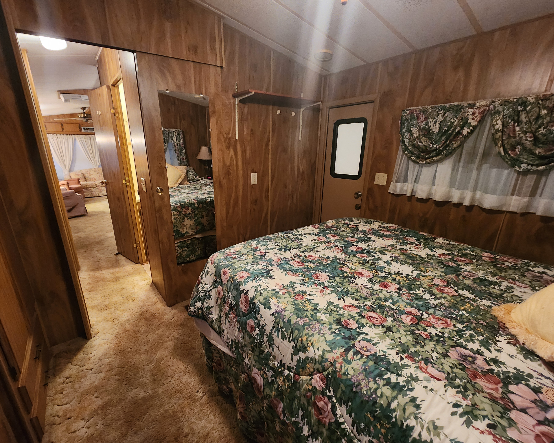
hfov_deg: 100.4
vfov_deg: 88.0
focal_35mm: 14
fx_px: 230
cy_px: 229
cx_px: 250
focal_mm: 2.2
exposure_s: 1/24
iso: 800
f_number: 2.2
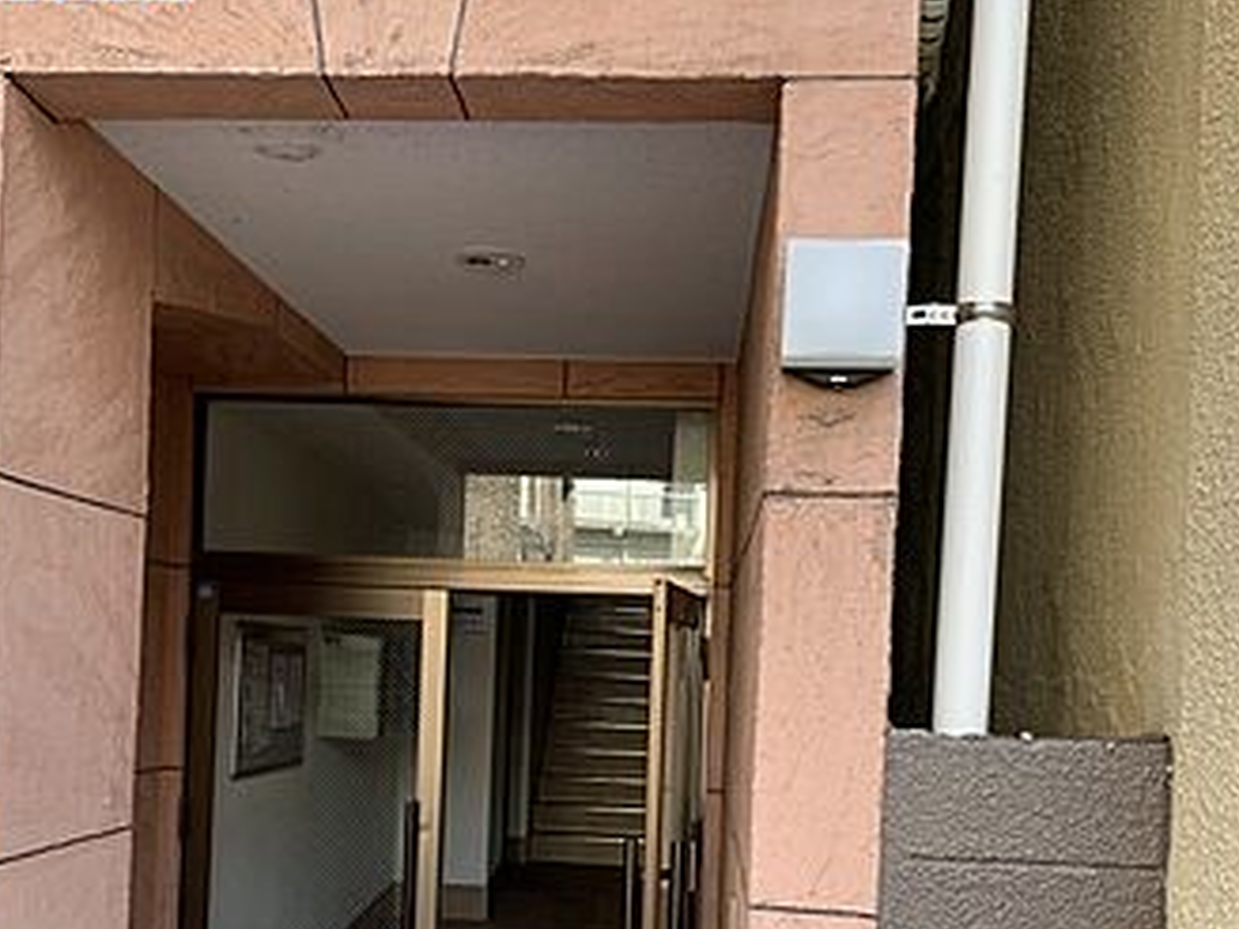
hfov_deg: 48.9
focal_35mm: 38
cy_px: 676
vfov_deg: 37.0
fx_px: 1360
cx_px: 570
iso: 32
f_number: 1.8
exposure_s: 1/122
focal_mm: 4.25
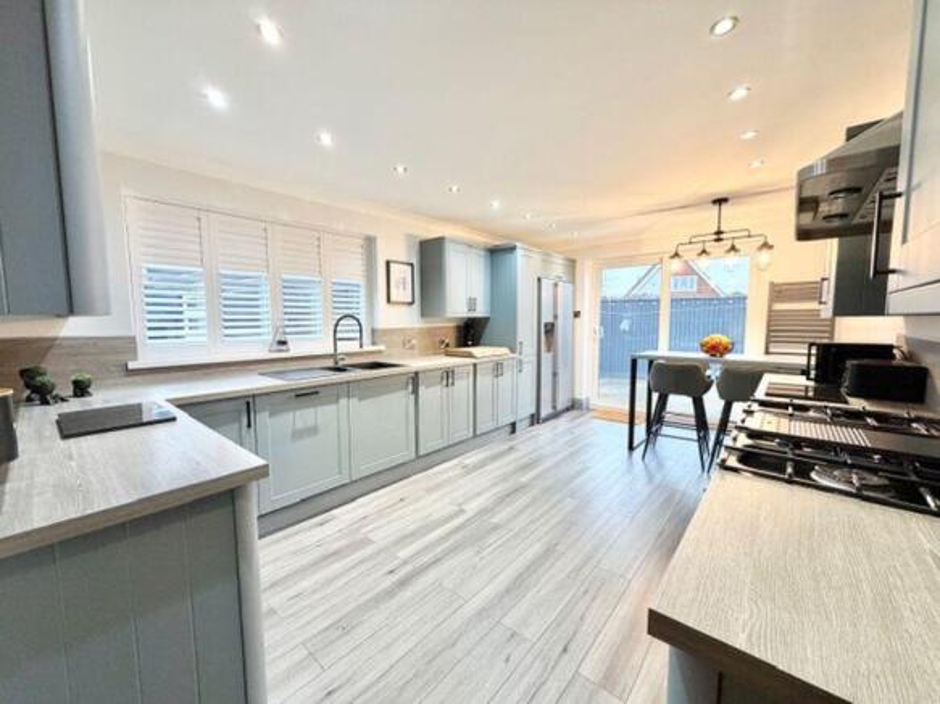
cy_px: 352
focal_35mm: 14
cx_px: 470
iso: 200
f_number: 2.2
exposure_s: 1/50
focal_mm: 2.22
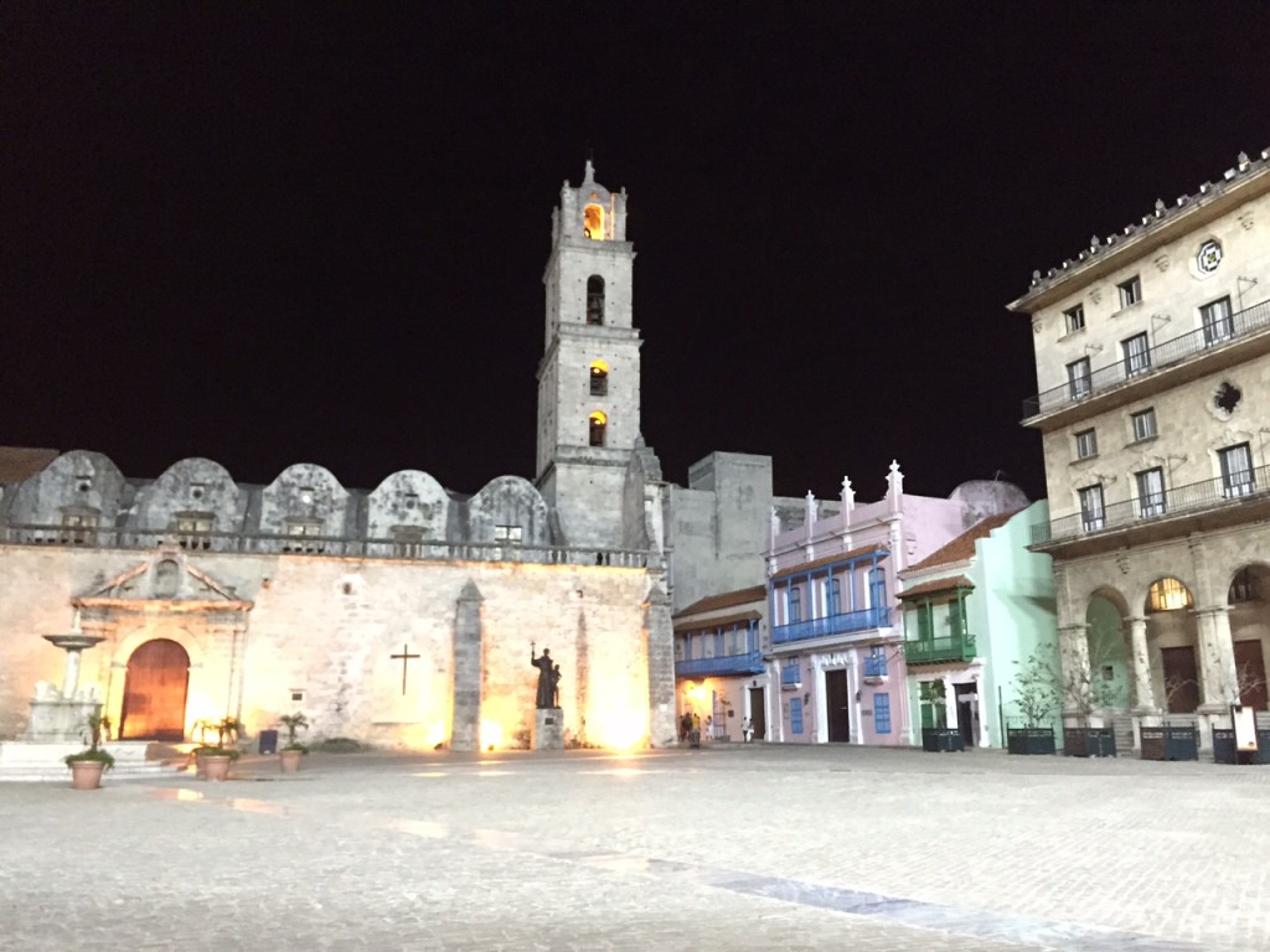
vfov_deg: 48.2
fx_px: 1064
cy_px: 476
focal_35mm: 29
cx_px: 635
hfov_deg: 61.7
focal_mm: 4.15
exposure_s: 1/15
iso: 800
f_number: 2.2
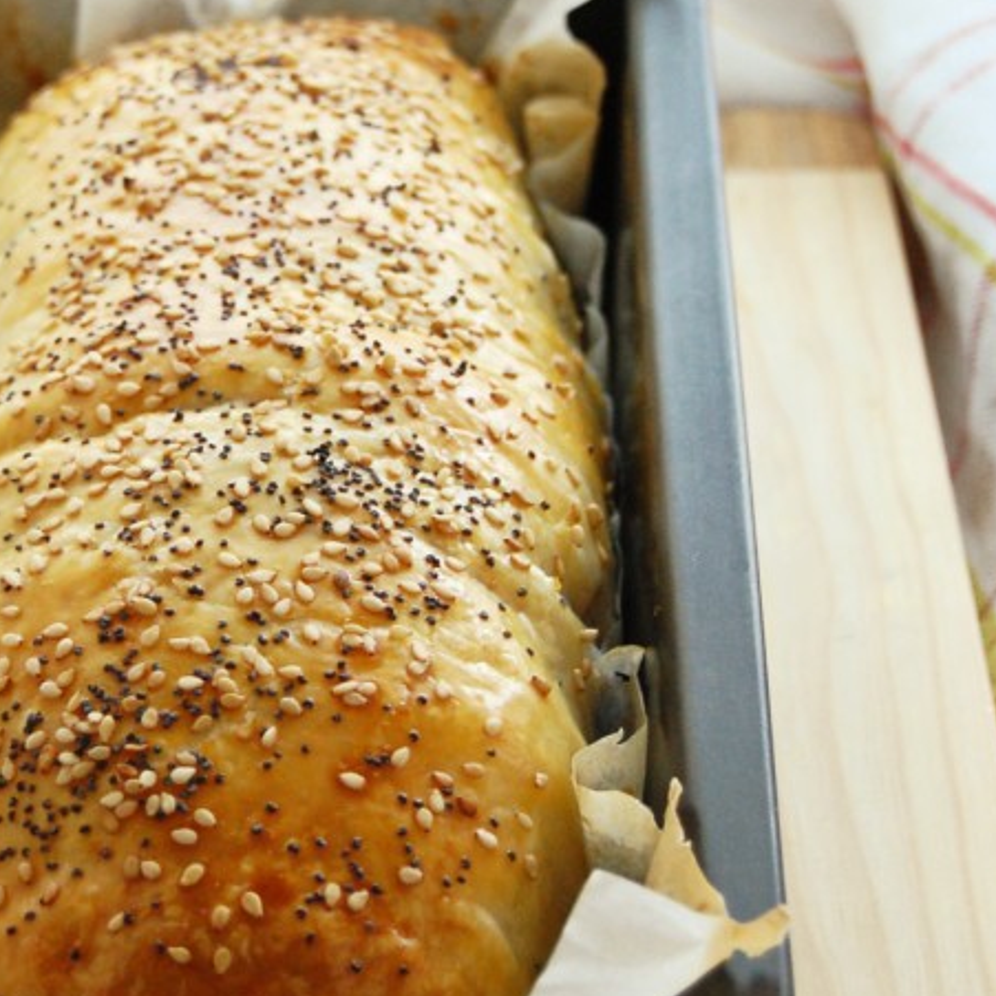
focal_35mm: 113
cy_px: 382
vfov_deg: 15.4
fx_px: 3678
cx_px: 399
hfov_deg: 15.4
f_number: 5
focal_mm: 40
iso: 800
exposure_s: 1/40
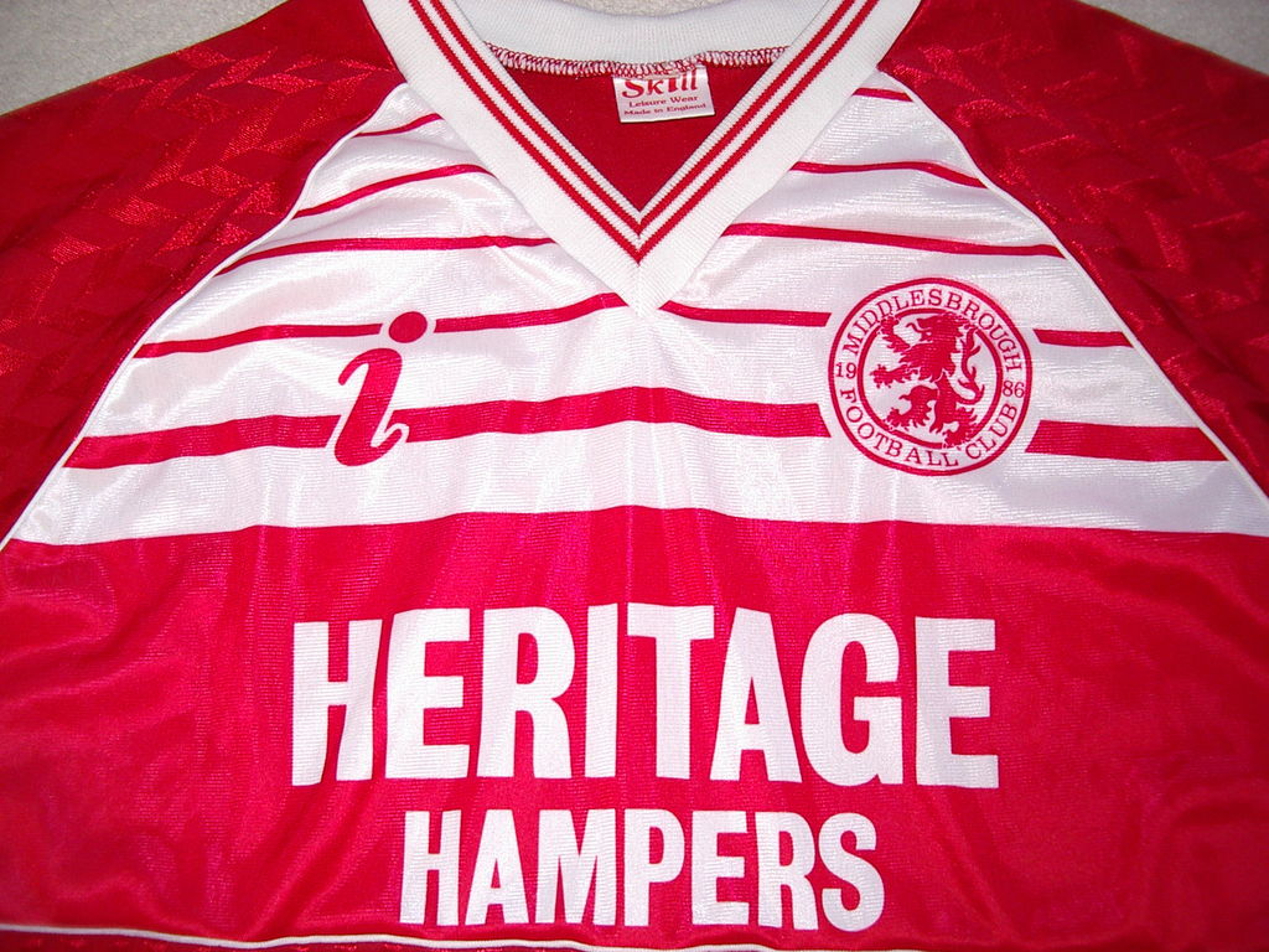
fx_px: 1393
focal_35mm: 38
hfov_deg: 49.0
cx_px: 634
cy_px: 476
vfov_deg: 37.7
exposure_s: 1/60
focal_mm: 5.8
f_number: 2.6
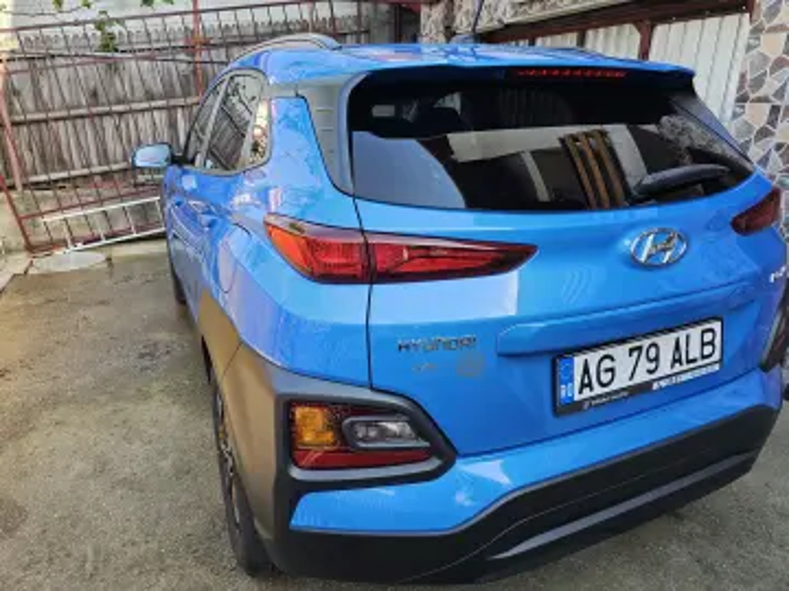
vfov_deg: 58.9
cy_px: 296
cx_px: 394
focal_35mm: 23
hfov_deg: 73.9
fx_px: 524
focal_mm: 6.3
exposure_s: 1/180
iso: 32
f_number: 1.7
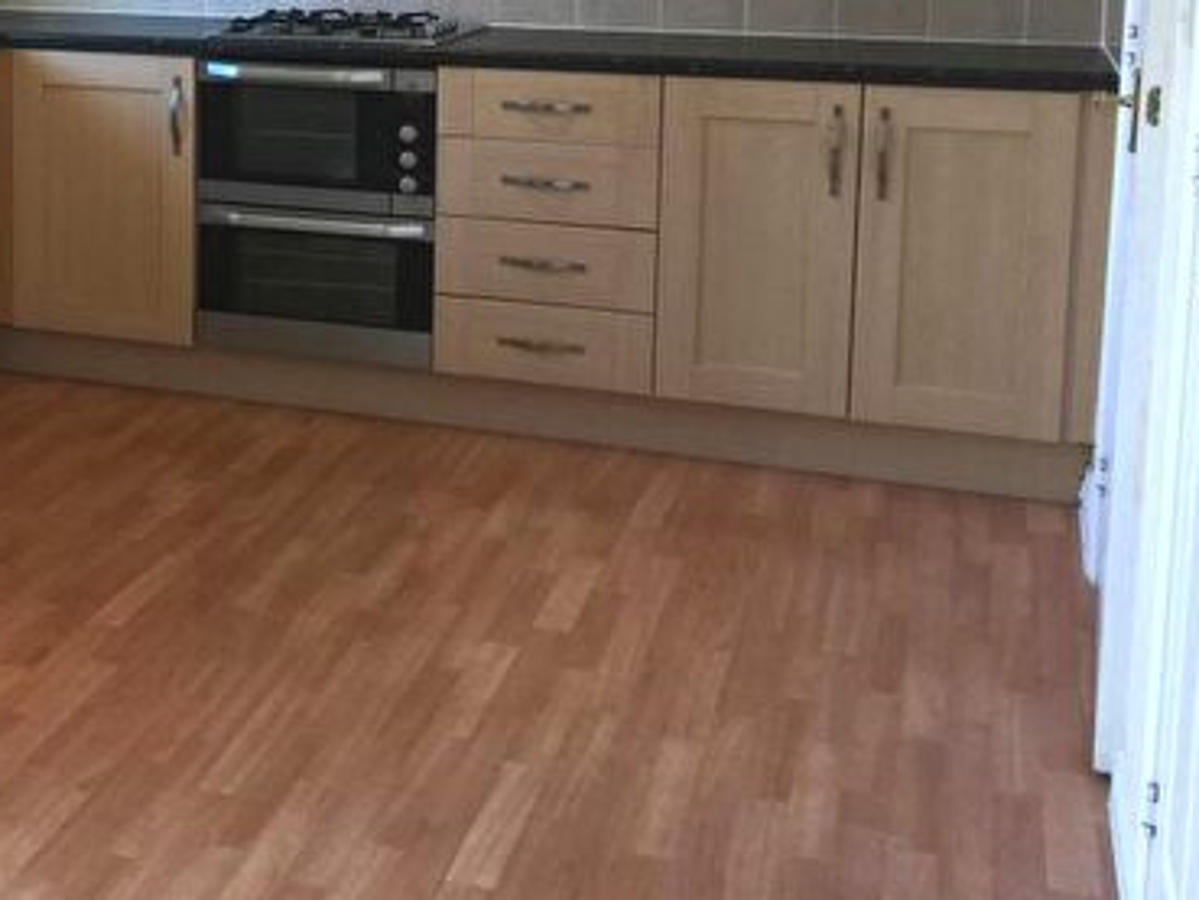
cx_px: 110
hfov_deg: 33.1
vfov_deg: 25.9
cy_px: 122
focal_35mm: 55
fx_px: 1906
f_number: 2.2
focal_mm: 4.15
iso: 32
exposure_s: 1/33
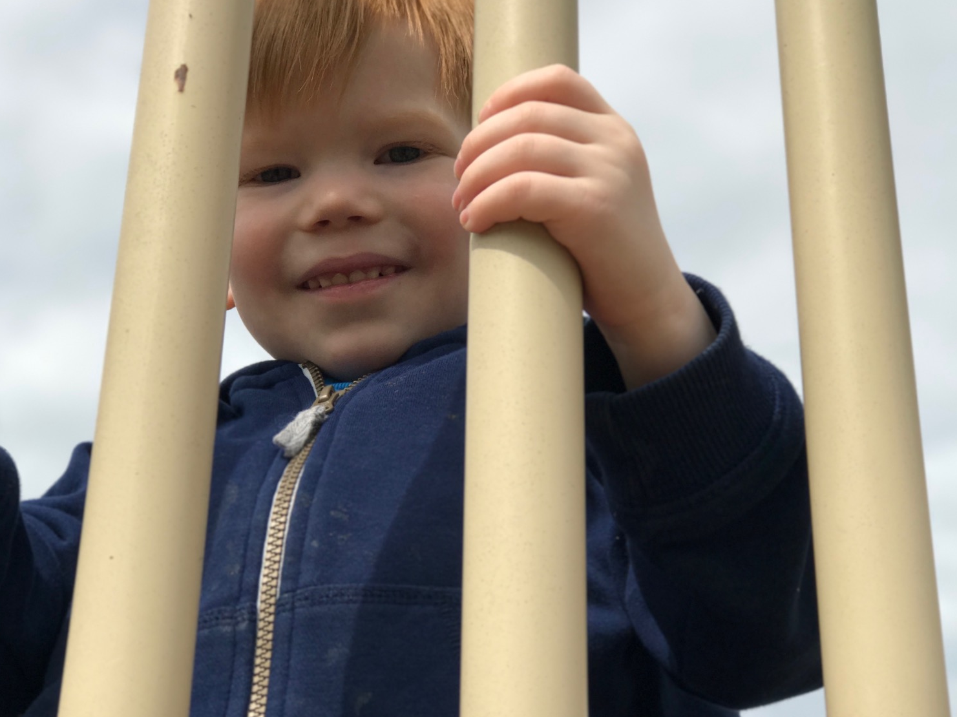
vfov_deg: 19.1
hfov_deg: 25.3
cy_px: 431
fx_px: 2128
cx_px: 473
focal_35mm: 77
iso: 20
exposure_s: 1/1168
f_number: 2.8
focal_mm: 6.6
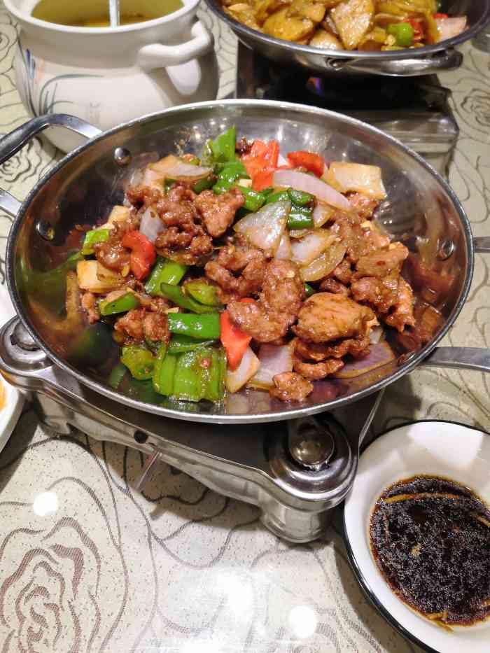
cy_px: 326
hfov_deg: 51.4
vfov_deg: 65.3
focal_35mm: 27
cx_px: 245
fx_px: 509
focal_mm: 3.95
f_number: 1.8
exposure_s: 1/120
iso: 500
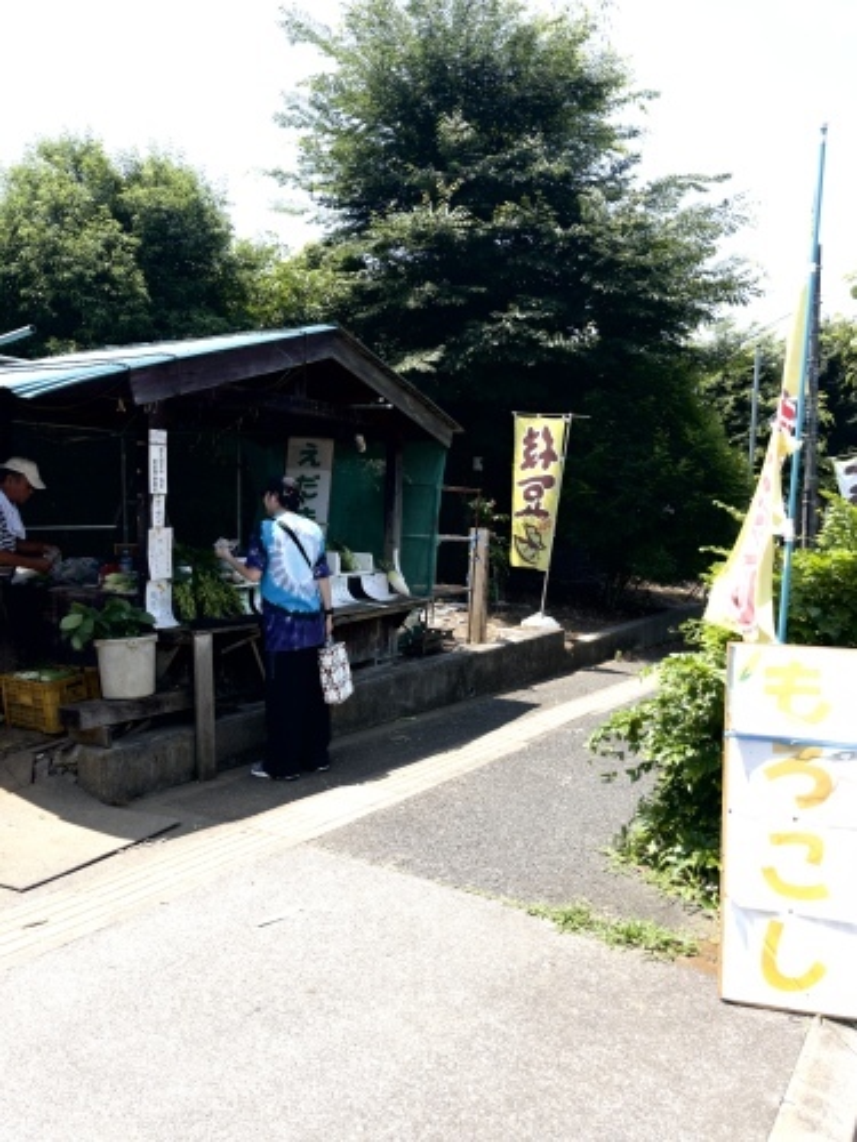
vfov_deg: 67.3
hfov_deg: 53.1
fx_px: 858
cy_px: 571
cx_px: 428
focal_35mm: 26
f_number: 1.6
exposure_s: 1/1862
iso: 50
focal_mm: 5.1
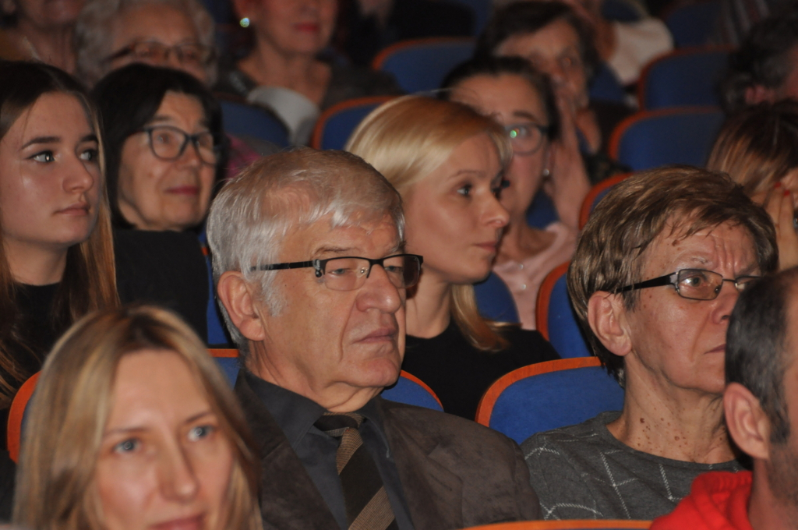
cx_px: 399
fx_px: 6641
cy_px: 265
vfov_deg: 4.6
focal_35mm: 300
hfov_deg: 6.9
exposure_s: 1/60
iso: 800
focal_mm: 200
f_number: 6.3
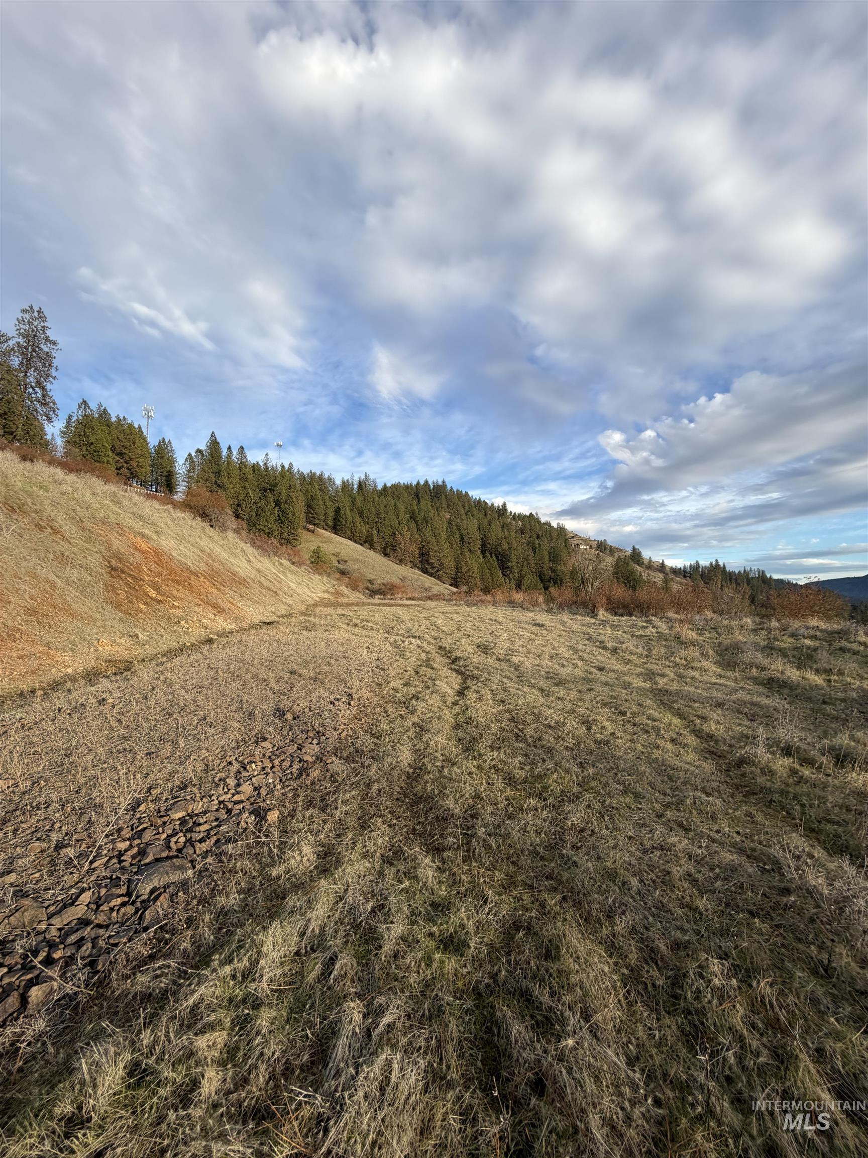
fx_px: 468
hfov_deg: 85.7
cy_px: 579
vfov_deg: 102.1
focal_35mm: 14
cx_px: 434
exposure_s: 1/644
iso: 40
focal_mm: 2.22
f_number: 2.2
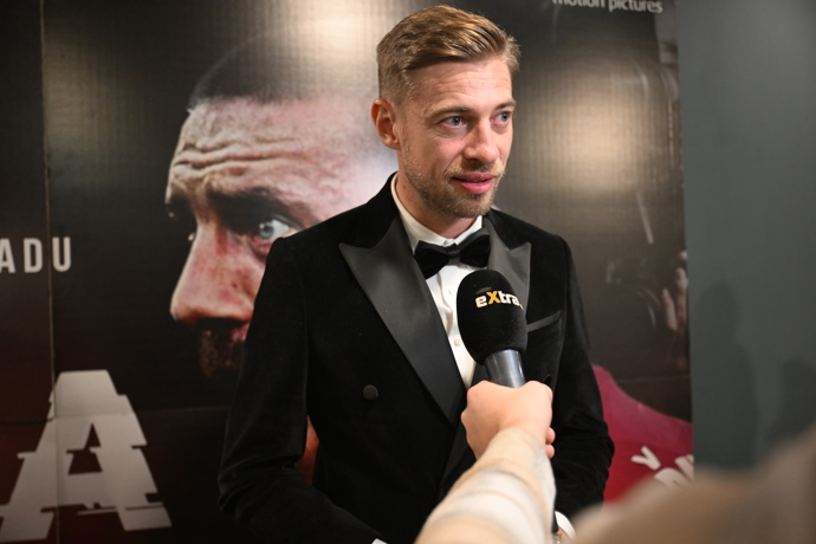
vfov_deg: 40.5
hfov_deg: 58.0
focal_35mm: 32
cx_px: 408
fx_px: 737
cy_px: 272
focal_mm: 32.5
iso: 2500
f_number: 2.8
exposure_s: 1/50
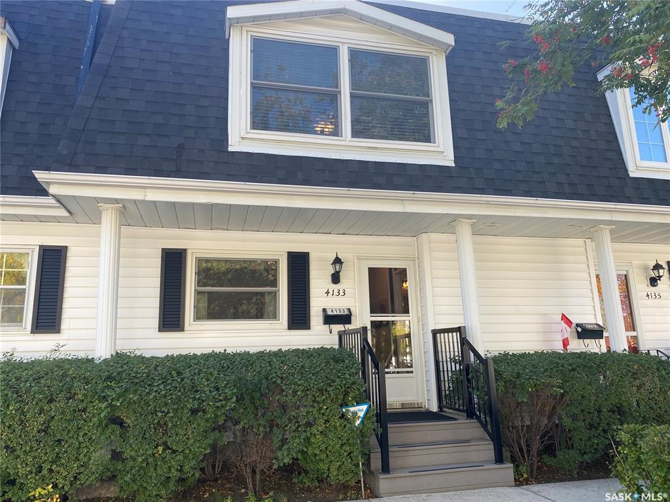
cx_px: 335
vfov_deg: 53.1
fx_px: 503
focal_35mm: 26
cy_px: 251
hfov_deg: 67.3
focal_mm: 4.25
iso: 32
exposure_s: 1/393
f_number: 1.8
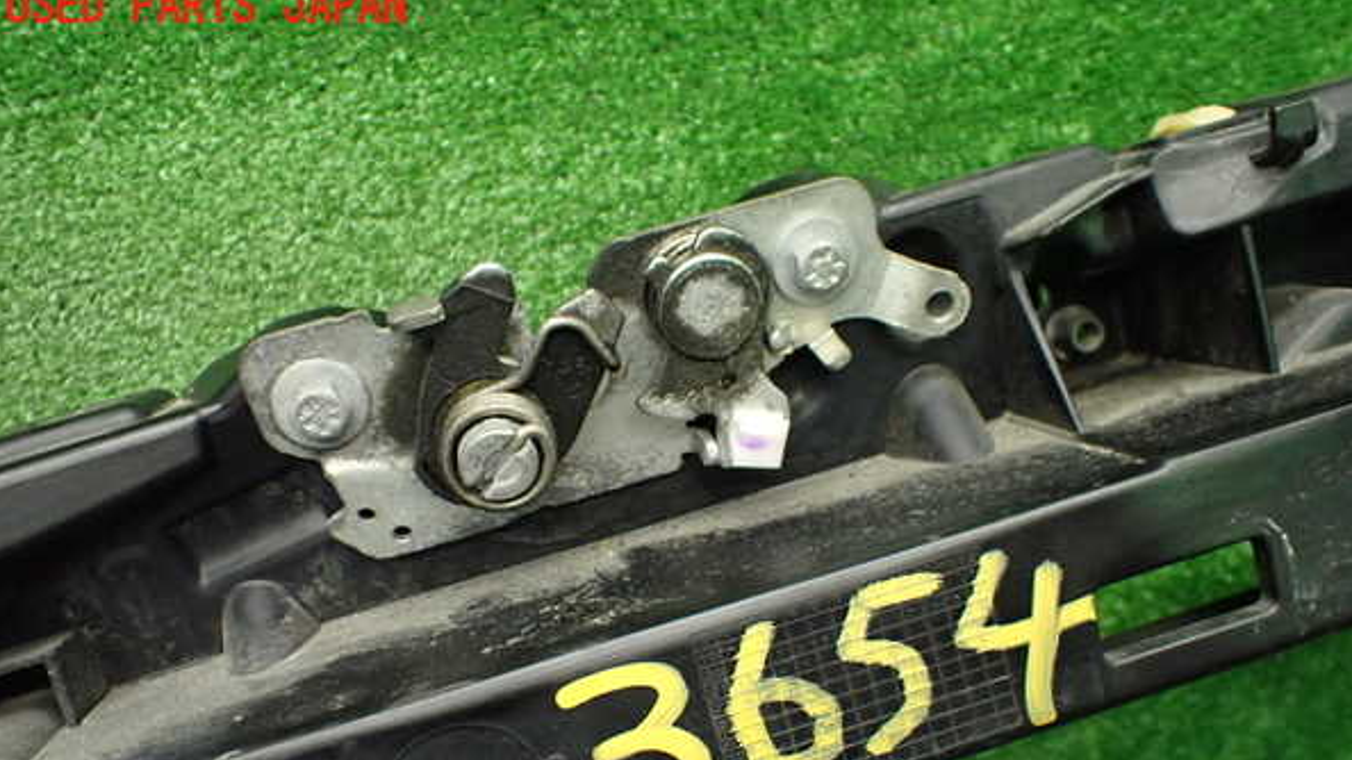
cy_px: 491
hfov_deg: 59.5
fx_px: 1183
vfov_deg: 35.4
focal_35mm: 33
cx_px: 676
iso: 640
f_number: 2.3
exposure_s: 1/125
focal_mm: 5.4
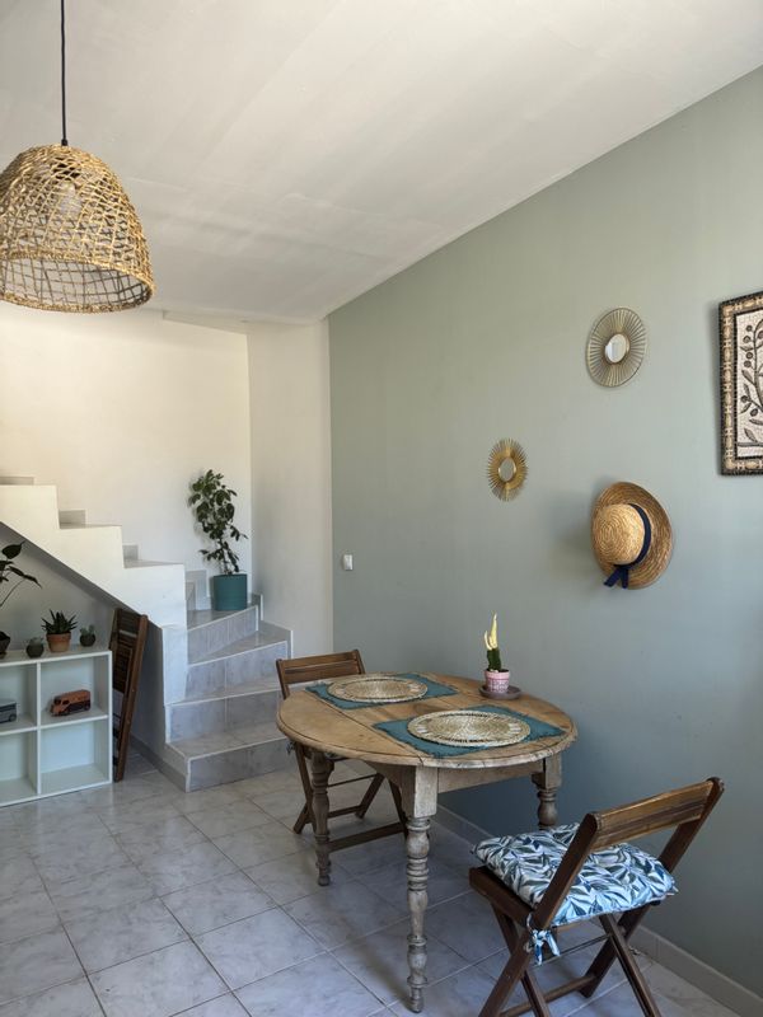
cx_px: 382
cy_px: 508
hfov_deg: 56.8
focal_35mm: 24
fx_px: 705
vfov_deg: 71.6
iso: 200
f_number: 1.78
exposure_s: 1/92
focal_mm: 6.76
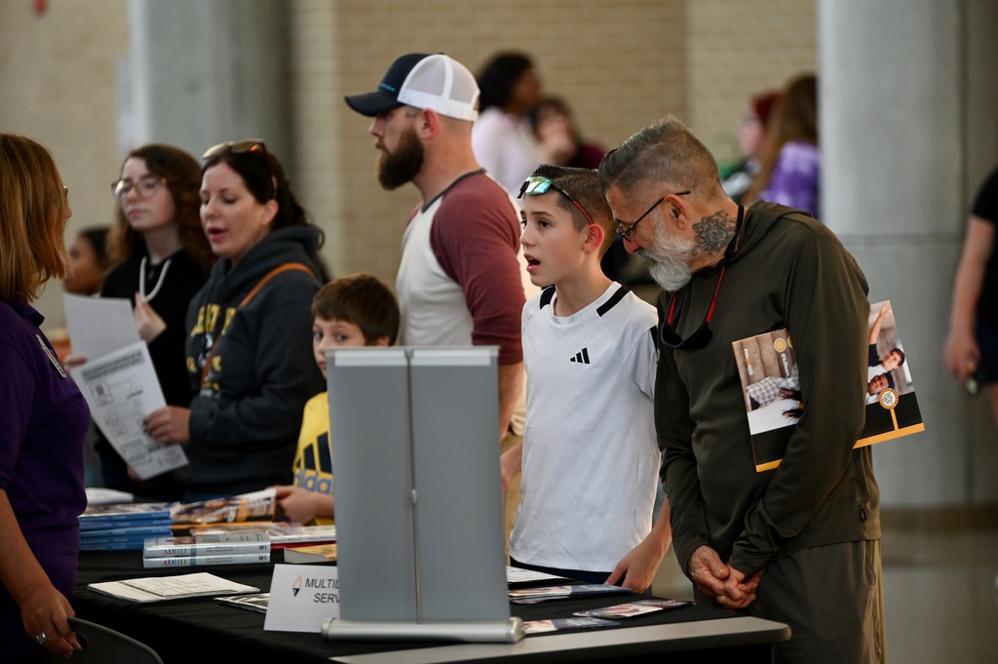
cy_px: 332
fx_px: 4155
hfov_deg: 13.7
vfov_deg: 9.1
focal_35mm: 150
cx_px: 499
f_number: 2.8
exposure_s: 1/400
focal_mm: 150
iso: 1600
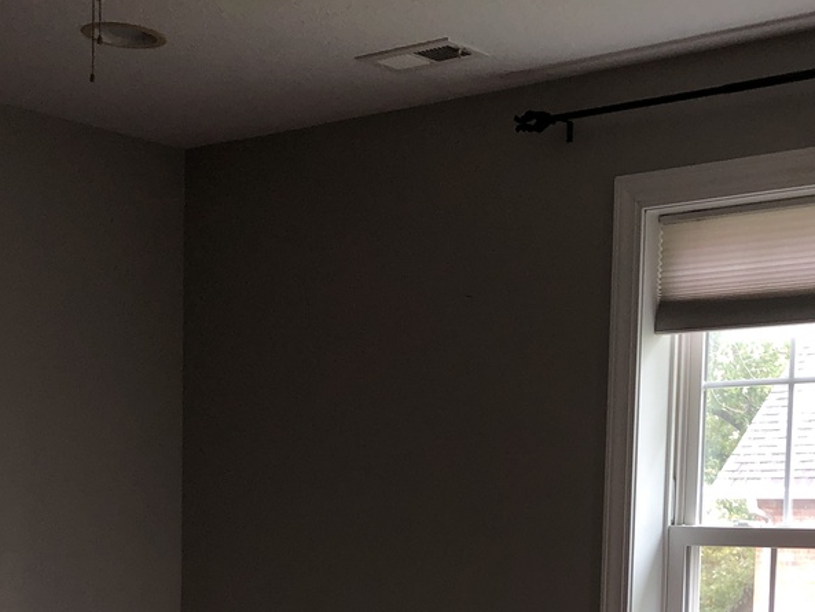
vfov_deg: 20.7
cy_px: 662
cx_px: 565
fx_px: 1601
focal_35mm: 68
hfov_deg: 28.3
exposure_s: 1/15
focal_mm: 3.99
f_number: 1.8
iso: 32
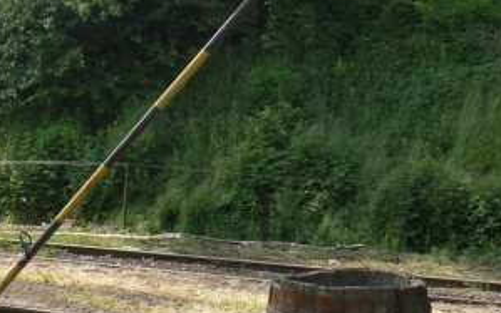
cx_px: 134
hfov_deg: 24.1
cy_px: 103
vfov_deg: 15.3
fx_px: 1161
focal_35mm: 85
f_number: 5.6
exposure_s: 1/200
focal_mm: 6
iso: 80
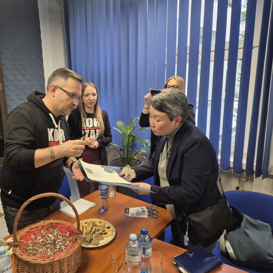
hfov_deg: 56.3
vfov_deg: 57.3
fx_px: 250
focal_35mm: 28
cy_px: 139
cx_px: 94
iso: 160
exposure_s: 1/100
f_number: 1.8
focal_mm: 5.4
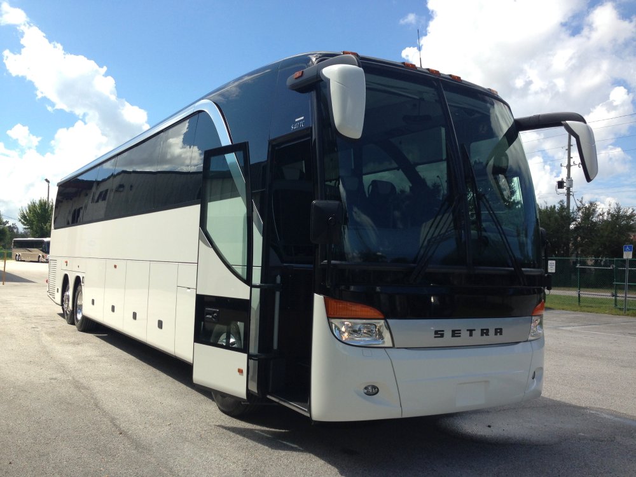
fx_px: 606
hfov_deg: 55.4
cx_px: 318
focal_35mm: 33
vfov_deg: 42.9
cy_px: 238
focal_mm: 4.13
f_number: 2.4
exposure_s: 1/1178
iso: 50
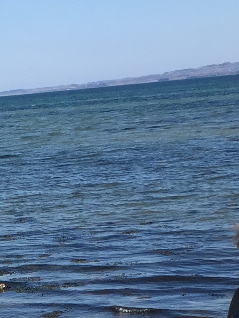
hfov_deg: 11.6
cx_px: -88
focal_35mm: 124
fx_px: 1141
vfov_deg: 14.6
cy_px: 496
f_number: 2.2
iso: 32
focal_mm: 4.15
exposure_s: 1/1647
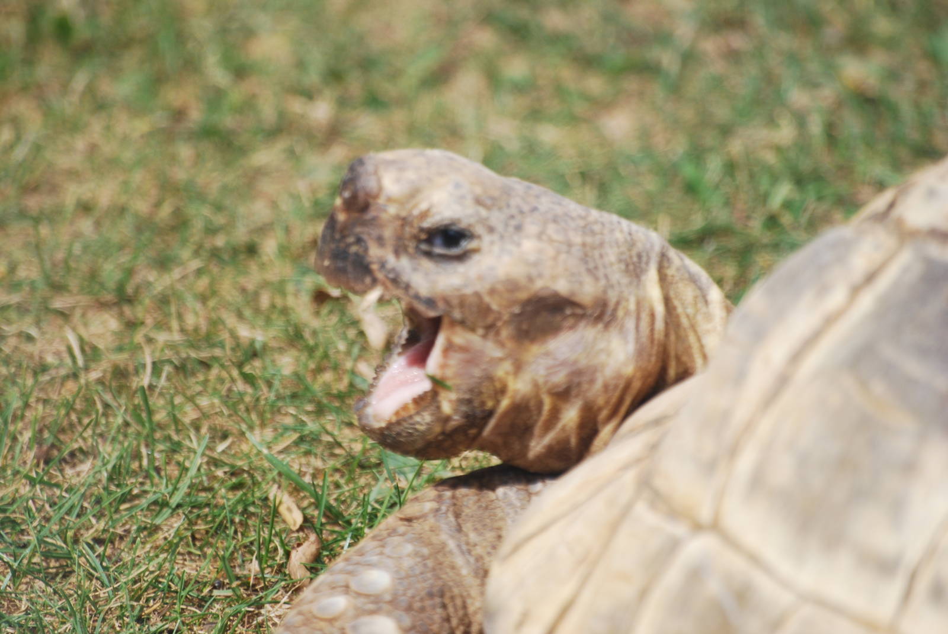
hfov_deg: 4.6
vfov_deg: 3.1
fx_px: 11864
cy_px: 317
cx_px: 474
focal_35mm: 450
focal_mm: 300
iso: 220
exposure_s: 1/500
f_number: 5.6
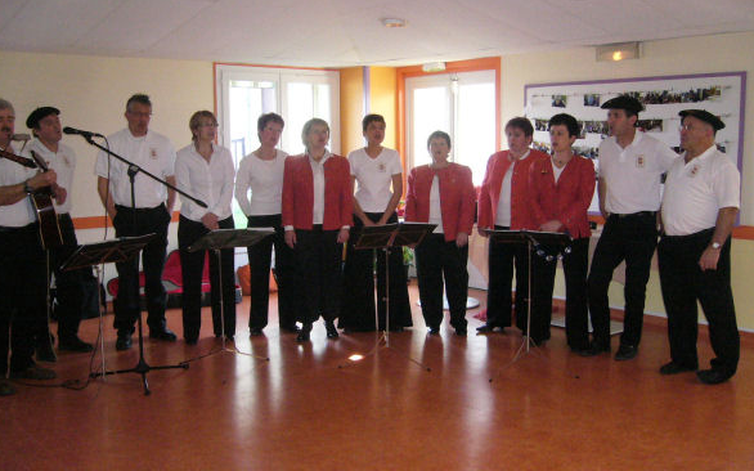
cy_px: 236
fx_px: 781
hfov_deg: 51.5
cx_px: 371
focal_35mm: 38
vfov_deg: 33.6
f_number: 2.8
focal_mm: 5.8
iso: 400
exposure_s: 1/60
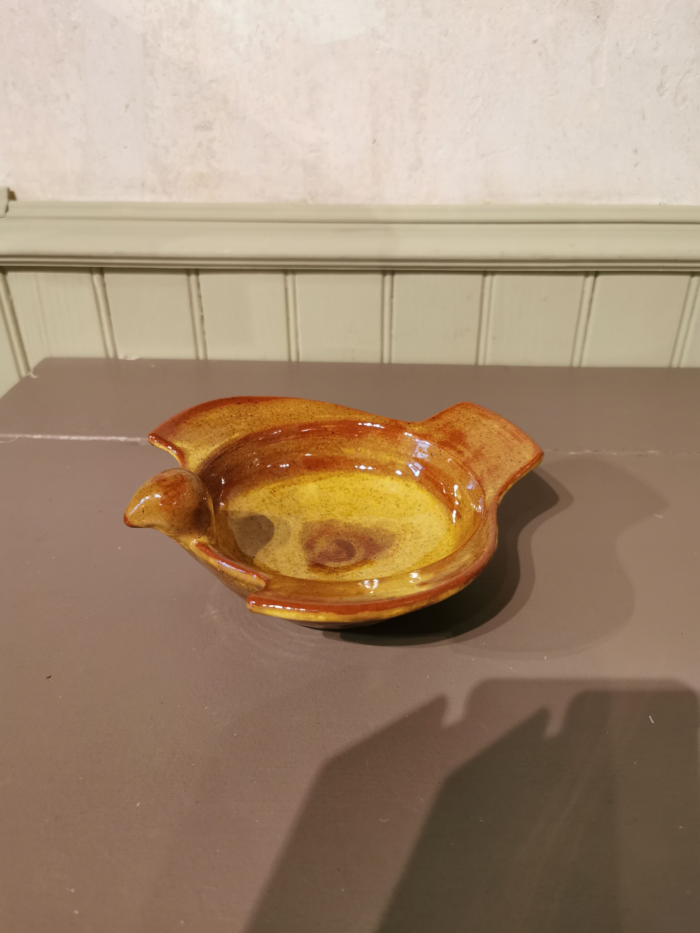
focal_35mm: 27
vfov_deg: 65.3
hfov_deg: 51.4
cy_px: 466
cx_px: 350
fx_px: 728
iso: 400
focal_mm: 5.56
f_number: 1.6
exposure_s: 1/50
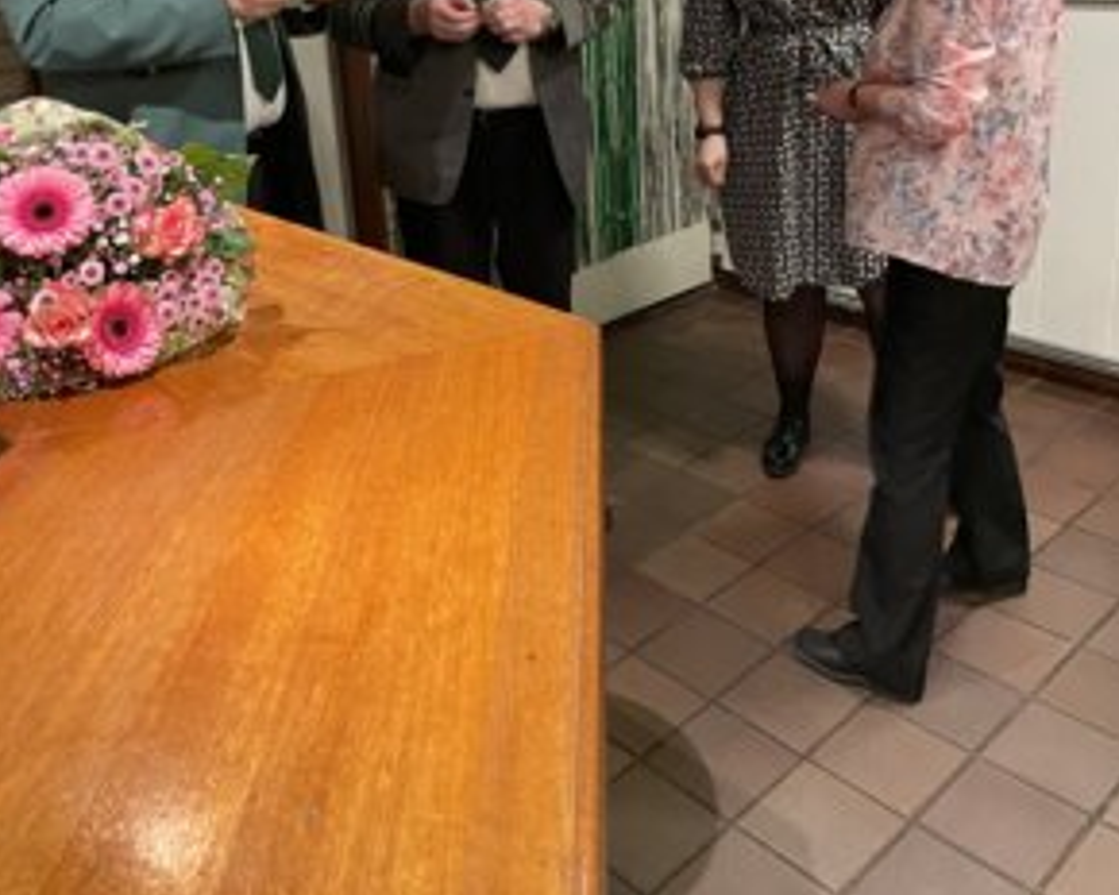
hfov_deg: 51.5
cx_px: 548
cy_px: 197
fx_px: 1159
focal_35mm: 35
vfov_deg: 40.7
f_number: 1.6
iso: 500
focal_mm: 4.2
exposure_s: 1/50
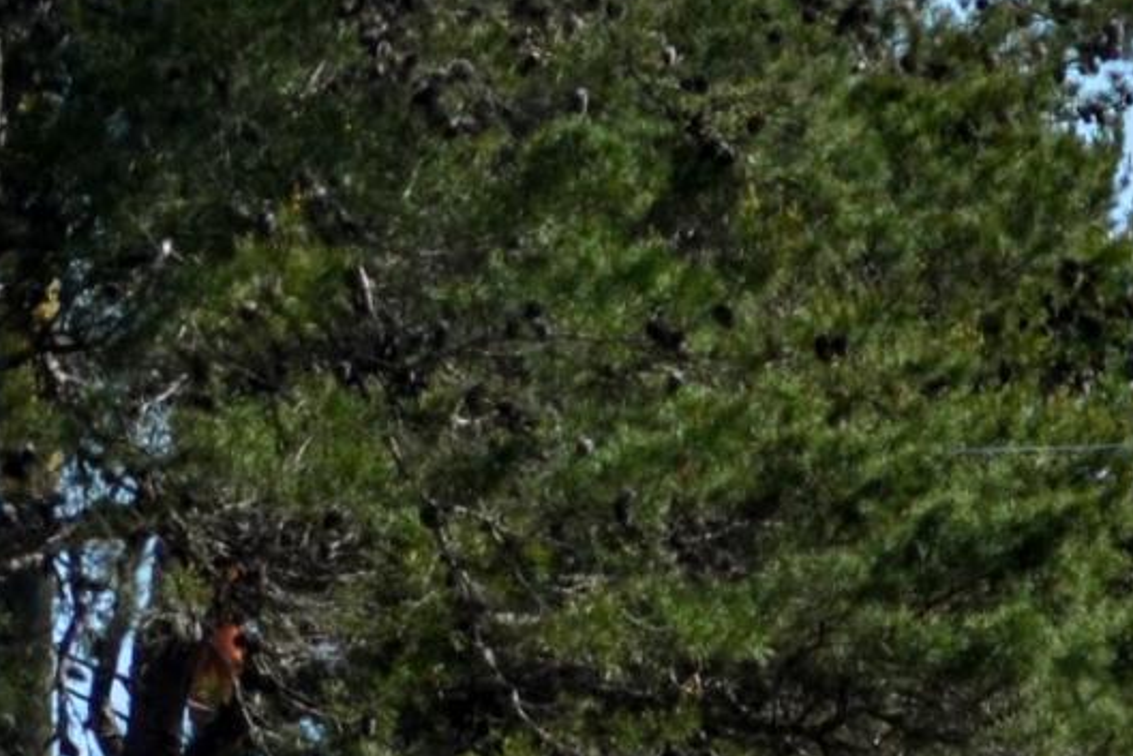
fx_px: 53577
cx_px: 2142
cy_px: 2013
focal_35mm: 1702
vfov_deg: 0.8
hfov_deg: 1.2
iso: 140
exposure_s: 1/500
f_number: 5.6
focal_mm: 200
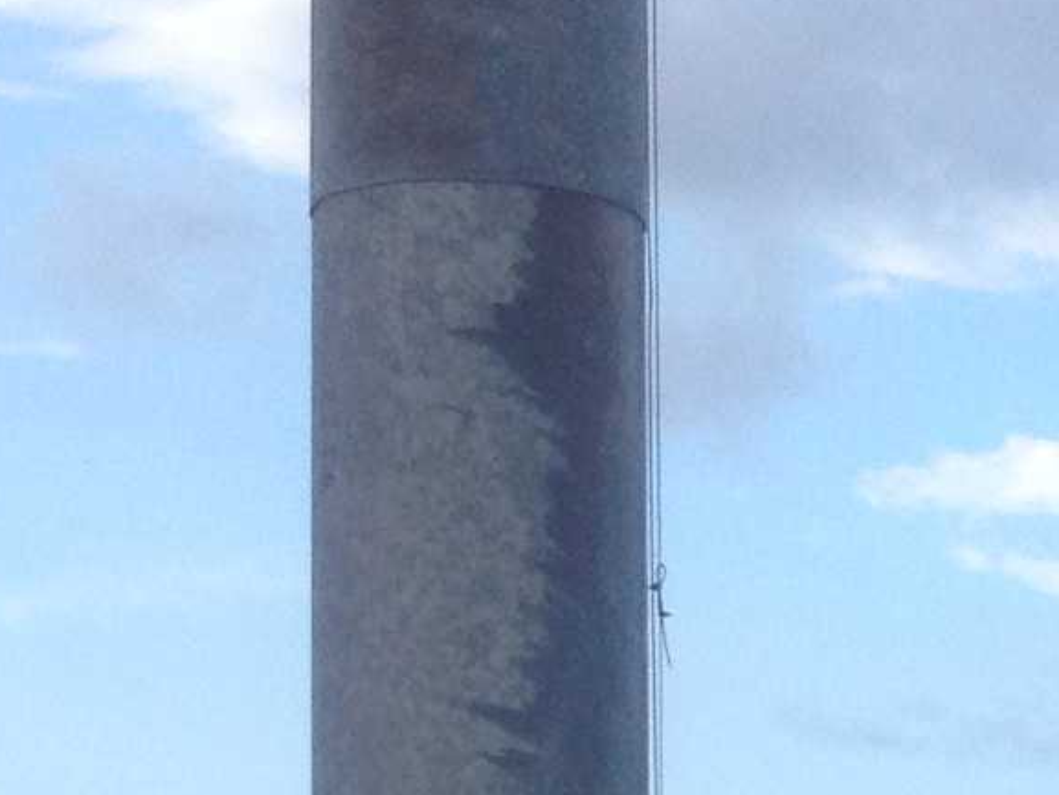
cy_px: 1882
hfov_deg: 9.9
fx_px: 6059
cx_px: 1209
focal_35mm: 198
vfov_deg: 7.1
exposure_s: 1/452
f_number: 2.4
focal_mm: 4.28
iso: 50
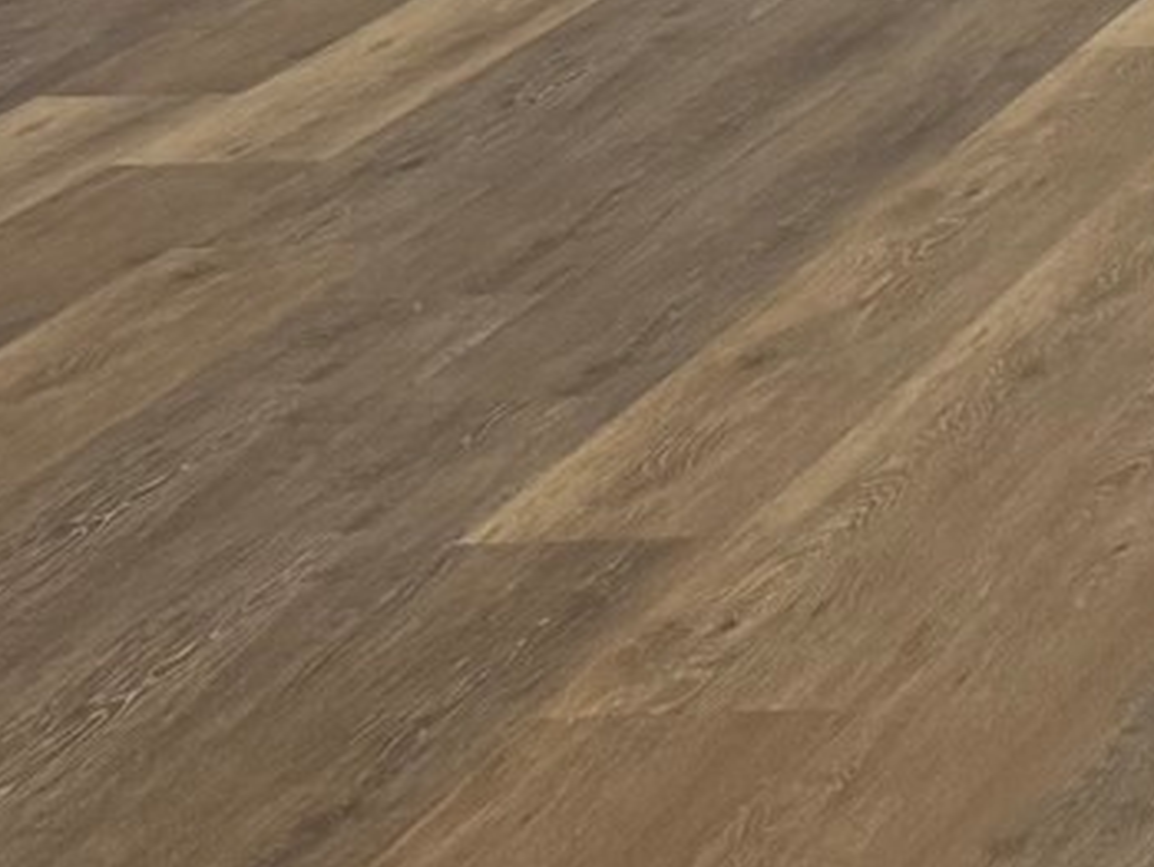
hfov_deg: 11.8
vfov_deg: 10.2
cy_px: -976
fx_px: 4402
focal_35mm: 132
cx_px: 2893
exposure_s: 1/120
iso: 200
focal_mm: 6.76
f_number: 1.78
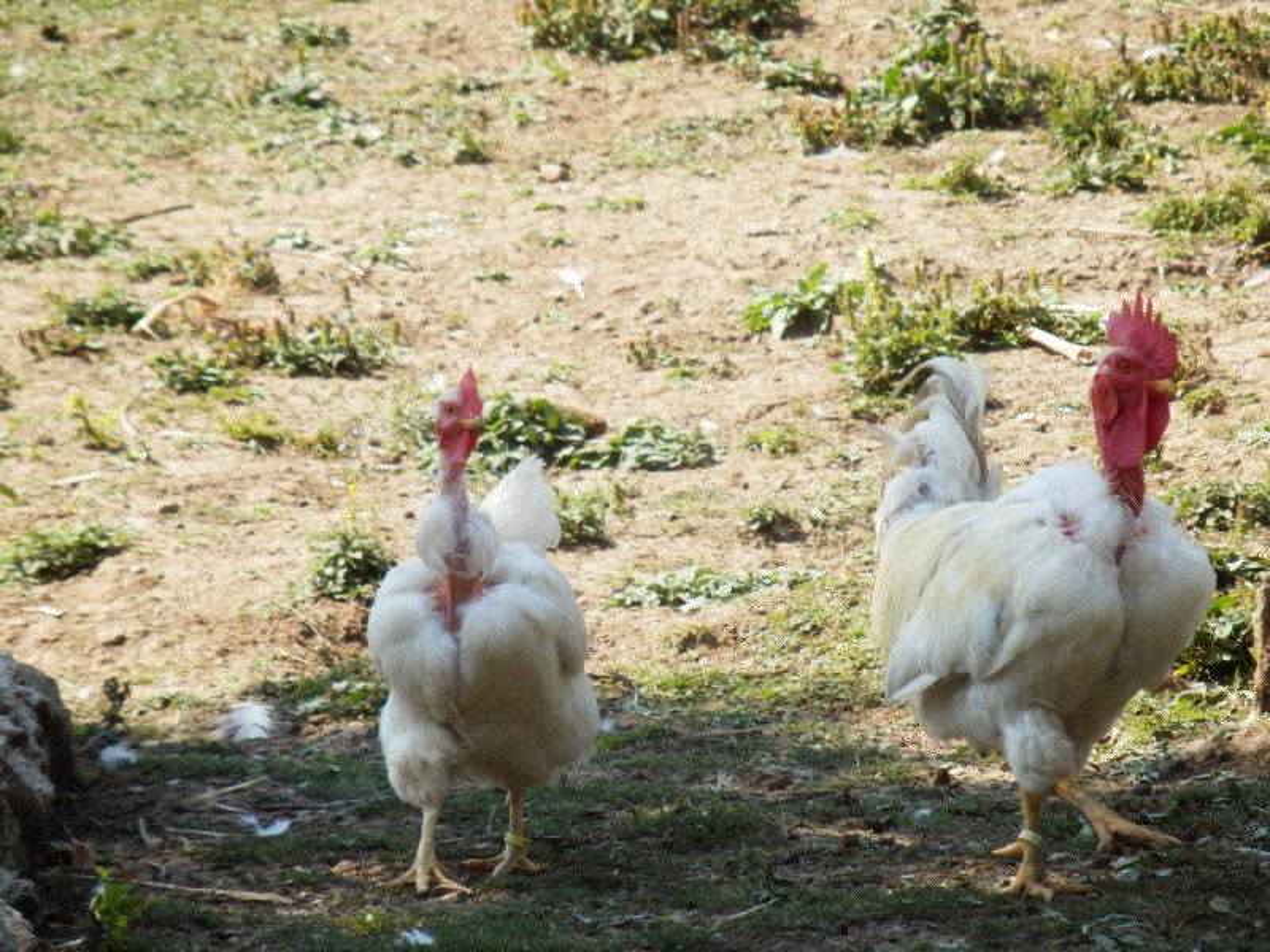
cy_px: 476
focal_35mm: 300
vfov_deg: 5.0
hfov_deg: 6.6
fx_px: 11006
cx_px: 635
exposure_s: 1/320
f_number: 5.9
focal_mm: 52.5
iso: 160
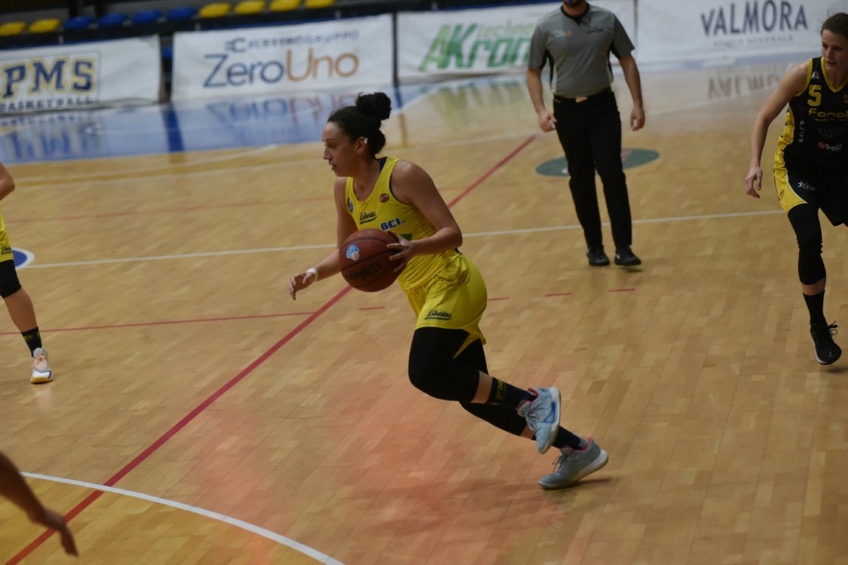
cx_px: 424
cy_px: 282
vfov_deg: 12.2
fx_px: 2638
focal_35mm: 112
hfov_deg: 18.3
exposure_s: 1/1000
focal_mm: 112
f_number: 3.5
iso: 3200
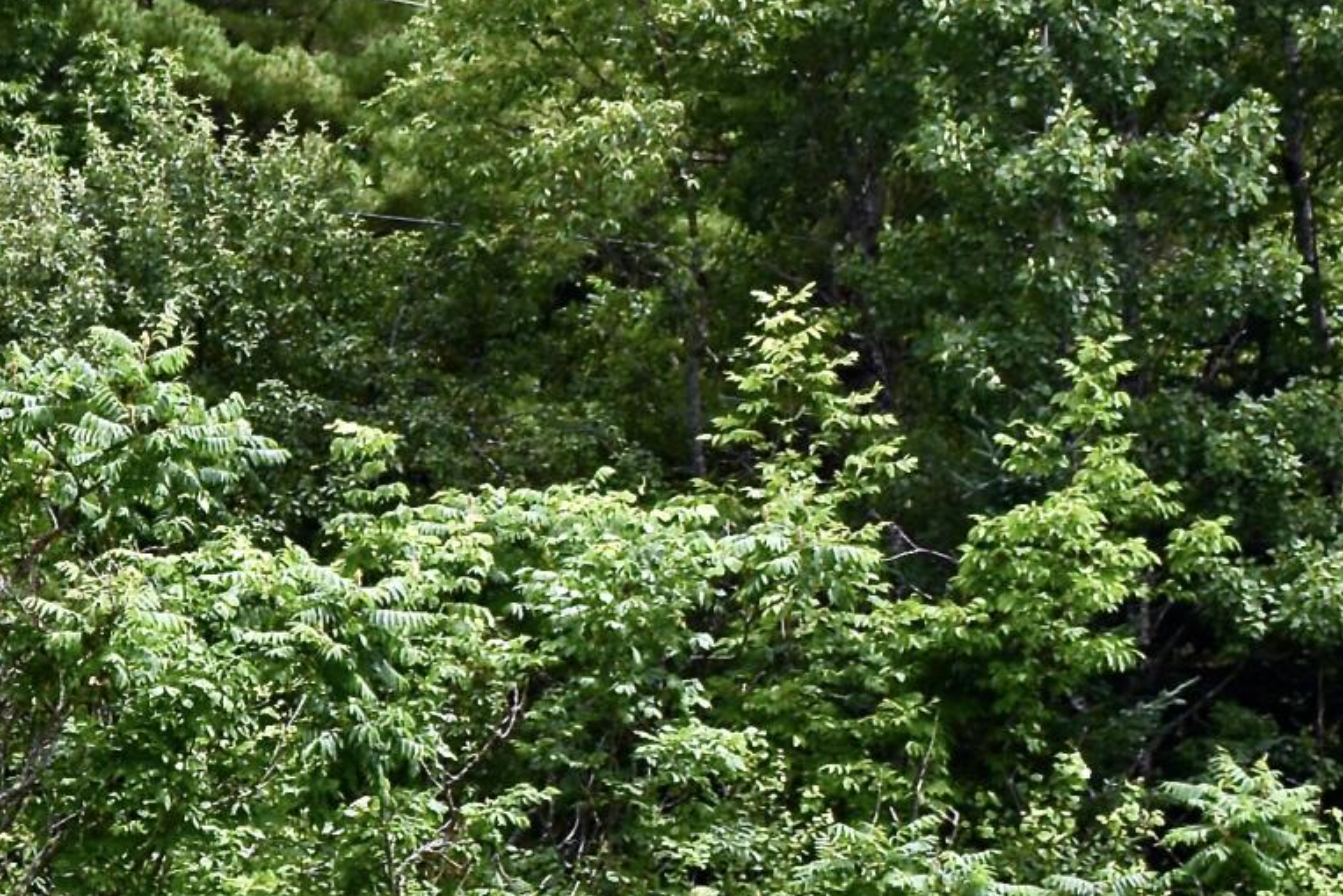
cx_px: -454
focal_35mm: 159
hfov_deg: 12.5
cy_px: 1101
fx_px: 5932
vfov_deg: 8.5
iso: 200
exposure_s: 1/320
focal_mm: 27
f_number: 9
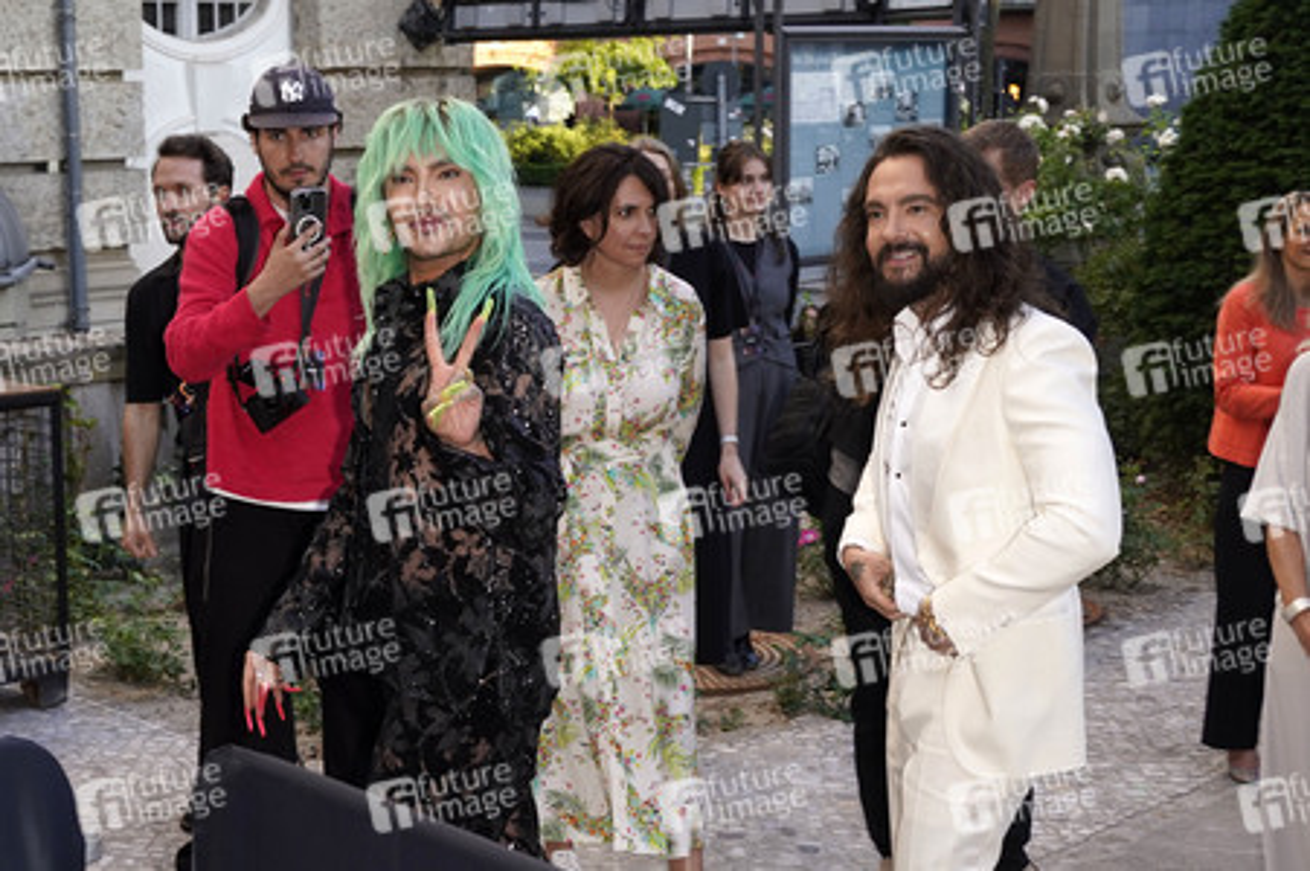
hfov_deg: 54.5
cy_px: 436
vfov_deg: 37.8
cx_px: 655
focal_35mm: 35
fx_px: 1273
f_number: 5.6
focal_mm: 35
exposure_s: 1/160
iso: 320
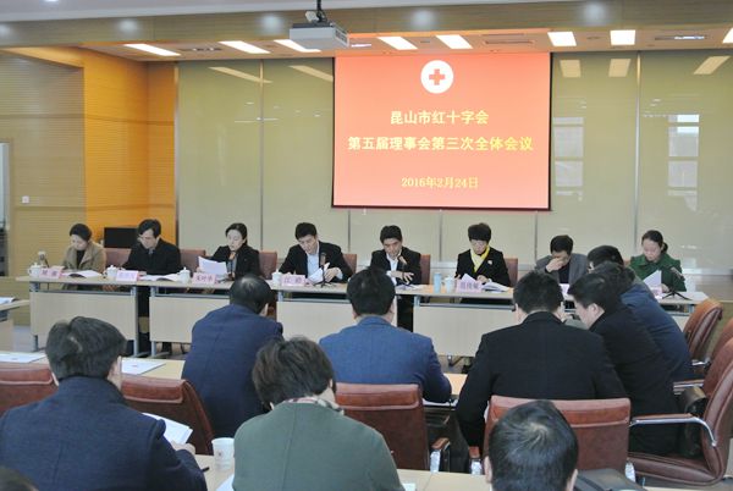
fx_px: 999
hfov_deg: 40.3
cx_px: 366
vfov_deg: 27.6
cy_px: 246
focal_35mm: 49
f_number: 4.5
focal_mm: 18.2
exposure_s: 1/50
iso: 800
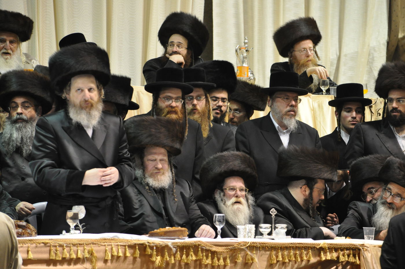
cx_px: 202
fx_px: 2527
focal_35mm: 225
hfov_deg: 9.2
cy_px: 134
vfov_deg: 6.1
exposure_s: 1/80
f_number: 4.8
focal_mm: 150
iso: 1600
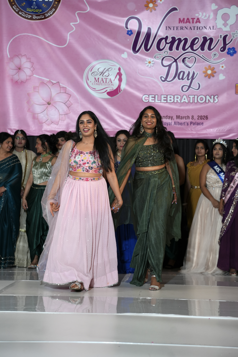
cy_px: 178
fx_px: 918
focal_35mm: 93
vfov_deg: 22.0
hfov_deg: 14.8
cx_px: 119
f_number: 4
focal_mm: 92.6
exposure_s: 1/250
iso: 800
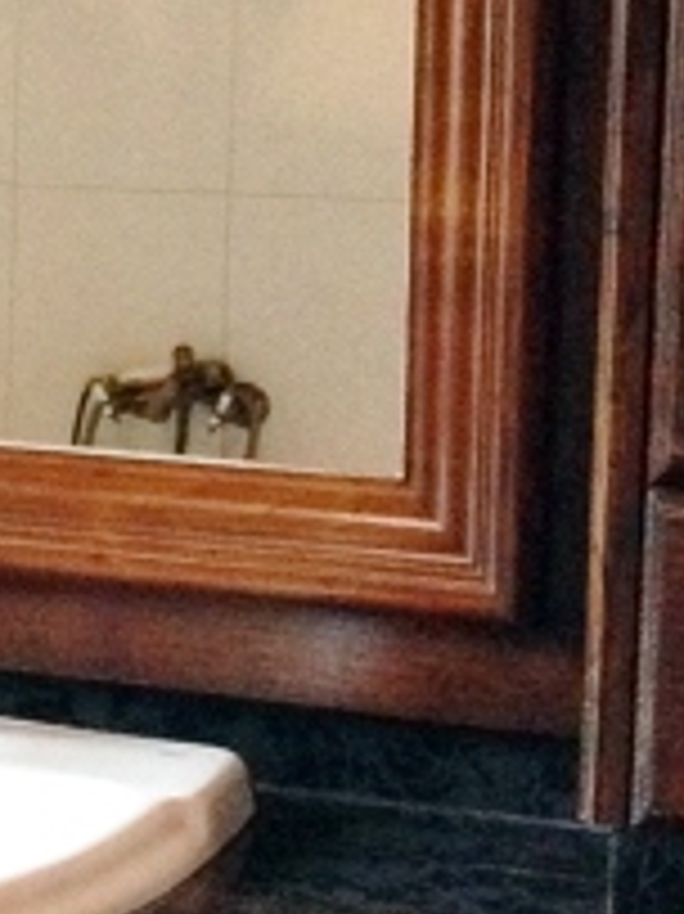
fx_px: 4088
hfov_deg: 9.2
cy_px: 437
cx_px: -529
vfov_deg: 12.8
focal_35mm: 155
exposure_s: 1/15
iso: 500
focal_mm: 4.28
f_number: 2.4
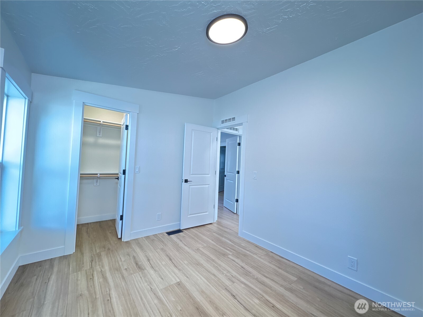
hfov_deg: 102.1
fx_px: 171
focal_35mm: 14
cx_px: 212
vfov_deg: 85.7
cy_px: 158
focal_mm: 2.22
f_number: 2.2
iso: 400
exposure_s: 1/40
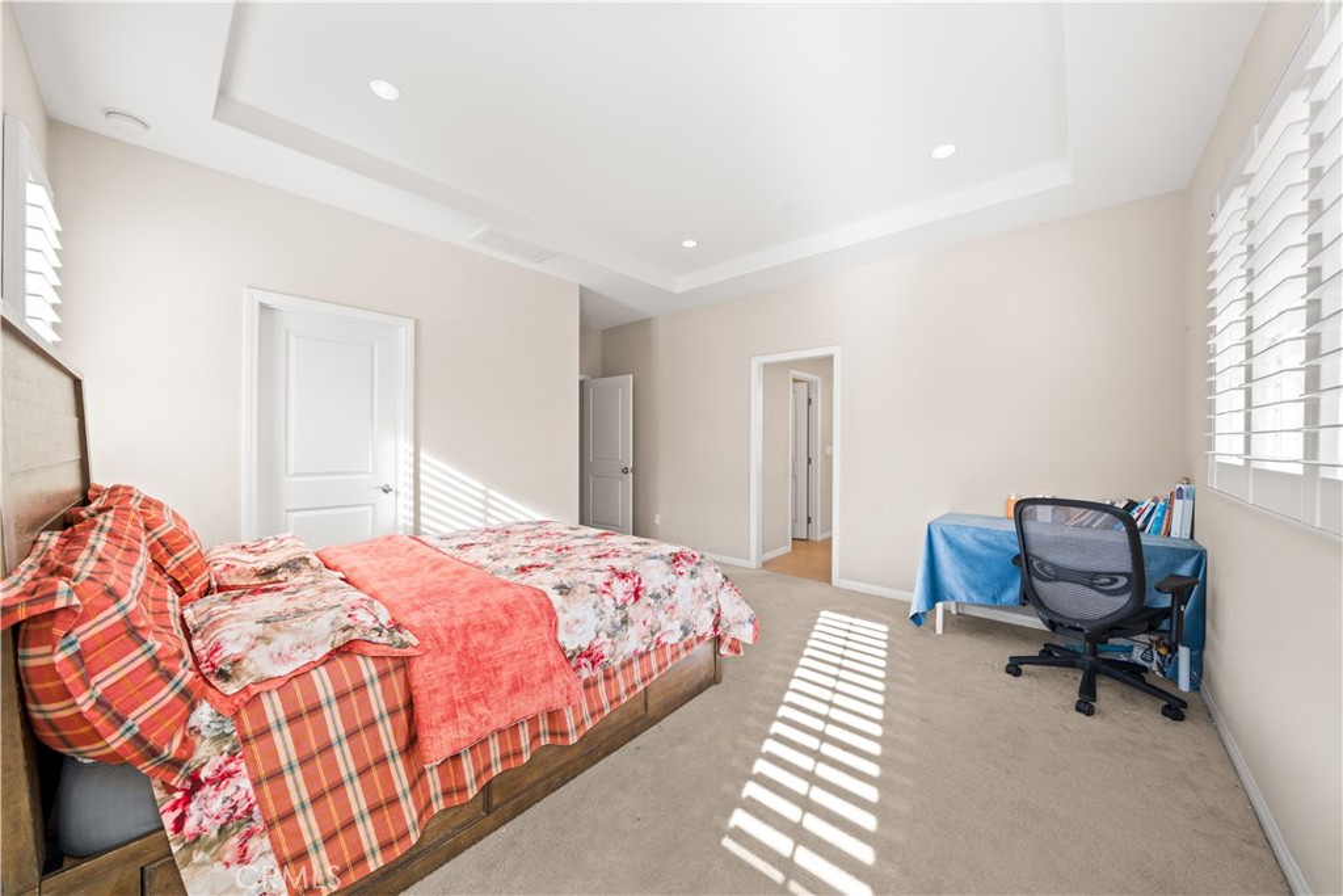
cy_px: 448
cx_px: 672
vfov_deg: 90.0
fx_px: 448
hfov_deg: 112.6
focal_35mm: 12
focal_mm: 12
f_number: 6.3
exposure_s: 1/25
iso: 640
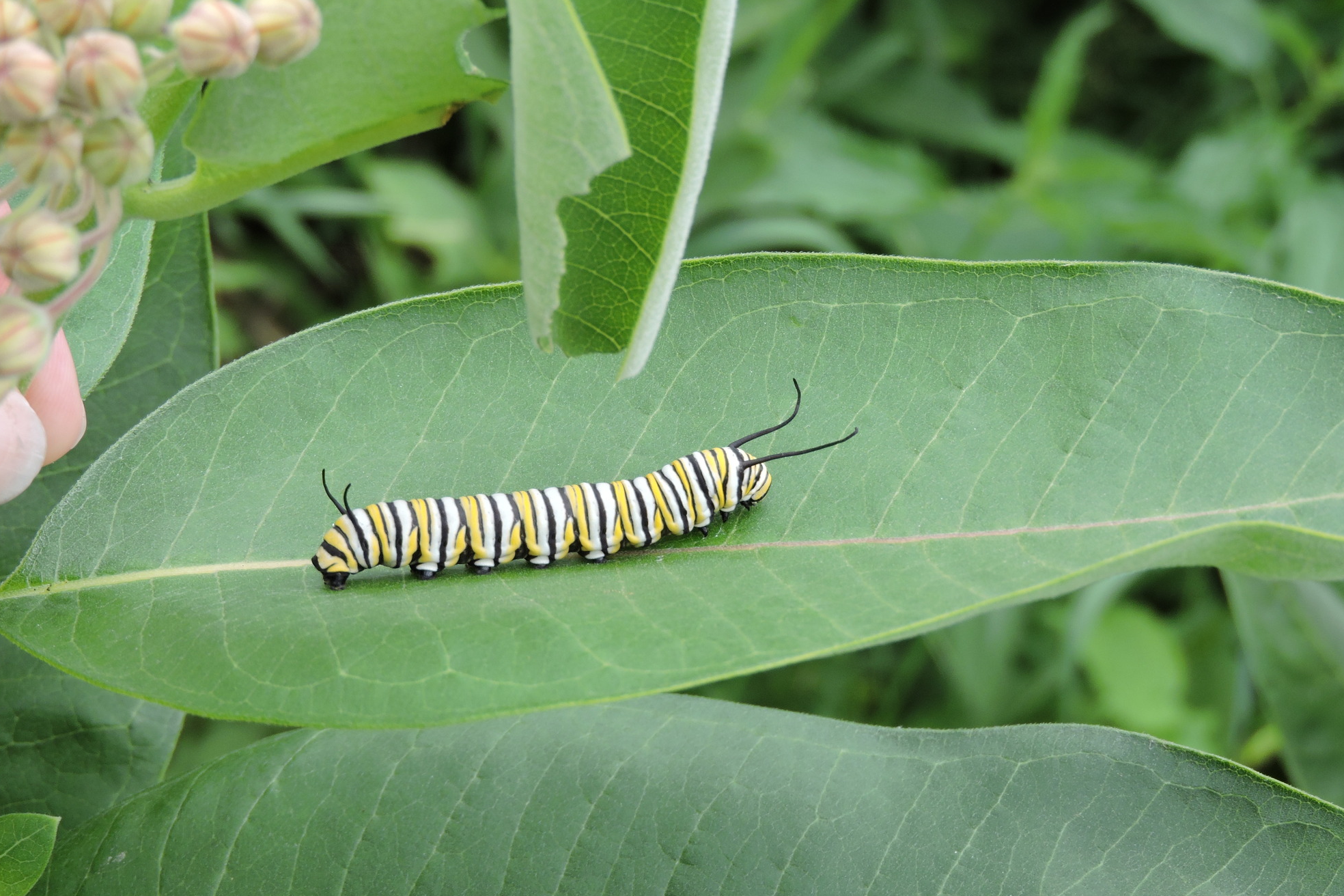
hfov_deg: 18.4
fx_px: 4144
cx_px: 673
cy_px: 496
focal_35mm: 111
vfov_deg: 12.3
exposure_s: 1/160
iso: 100
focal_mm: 18.8
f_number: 4.8
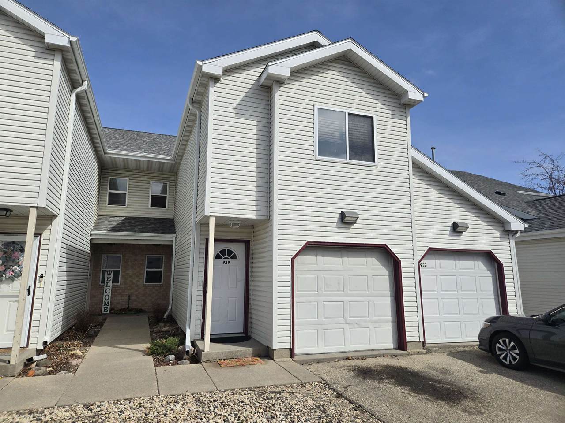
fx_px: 375
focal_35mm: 23
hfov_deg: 73.9
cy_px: 212
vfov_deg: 58.9
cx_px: 282
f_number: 1.8
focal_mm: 5.4
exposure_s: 1/3521
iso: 25
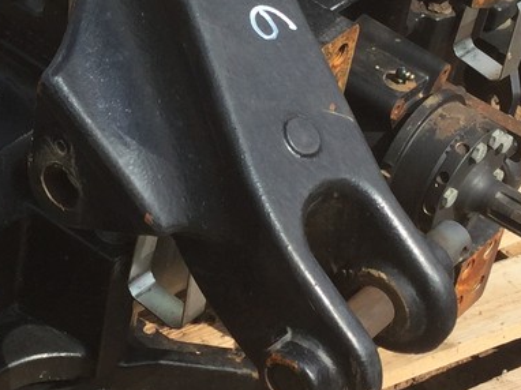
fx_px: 1760
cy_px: 180
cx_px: 90
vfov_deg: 12.6
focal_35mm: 117
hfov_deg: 16.7
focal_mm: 3.3
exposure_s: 1/823
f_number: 2.4
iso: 25
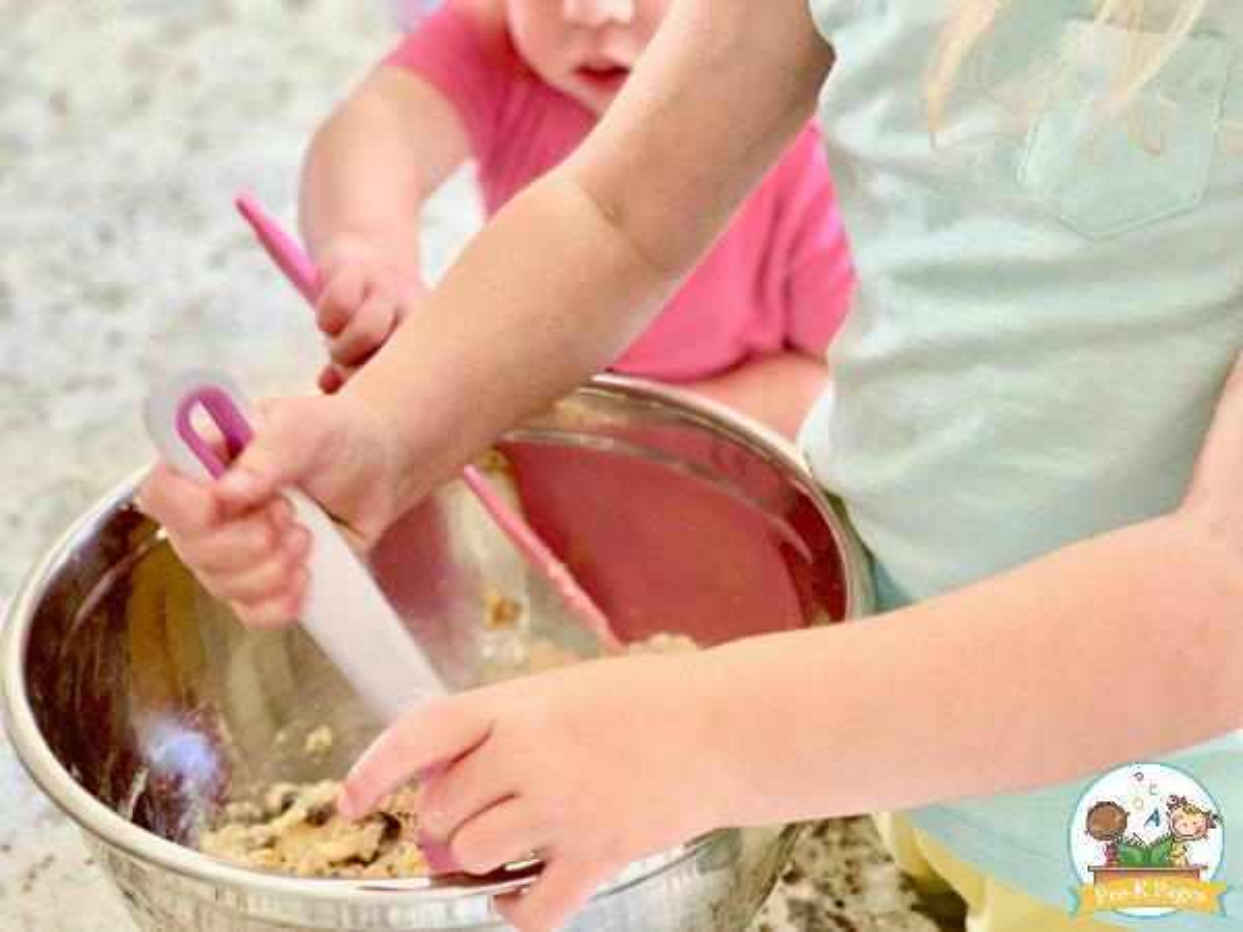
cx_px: 622
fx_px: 1867
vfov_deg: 28.0
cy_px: 466
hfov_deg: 36.8
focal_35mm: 52
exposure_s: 1/60
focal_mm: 6
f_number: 2.4
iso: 200
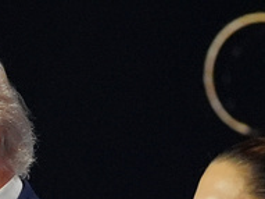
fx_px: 9380
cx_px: 114
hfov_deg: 1.6
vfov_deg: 1.2
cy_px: 464
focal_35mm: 1226
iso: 3200
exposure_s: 1/400
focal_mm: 159
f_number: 4
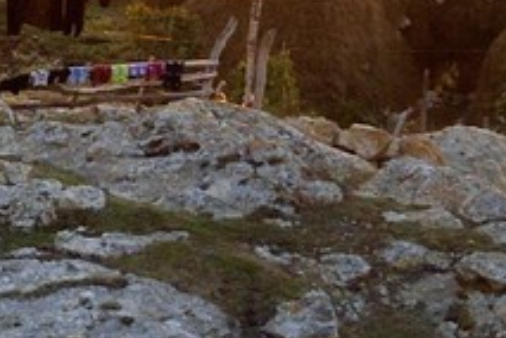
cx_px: -1345
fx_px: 2530
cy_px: -17
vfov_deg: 7.6
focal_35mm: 180
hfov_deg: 8.2
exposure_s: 1/160
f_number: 11
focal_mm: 24
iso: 800
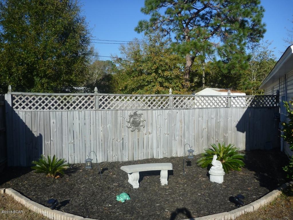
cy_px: 110
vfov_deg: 49.7
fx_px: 237
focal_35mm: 28
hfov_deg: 63.4
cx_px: 146
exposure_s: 1/1000
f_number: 3.3
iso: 80
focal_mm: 4.9
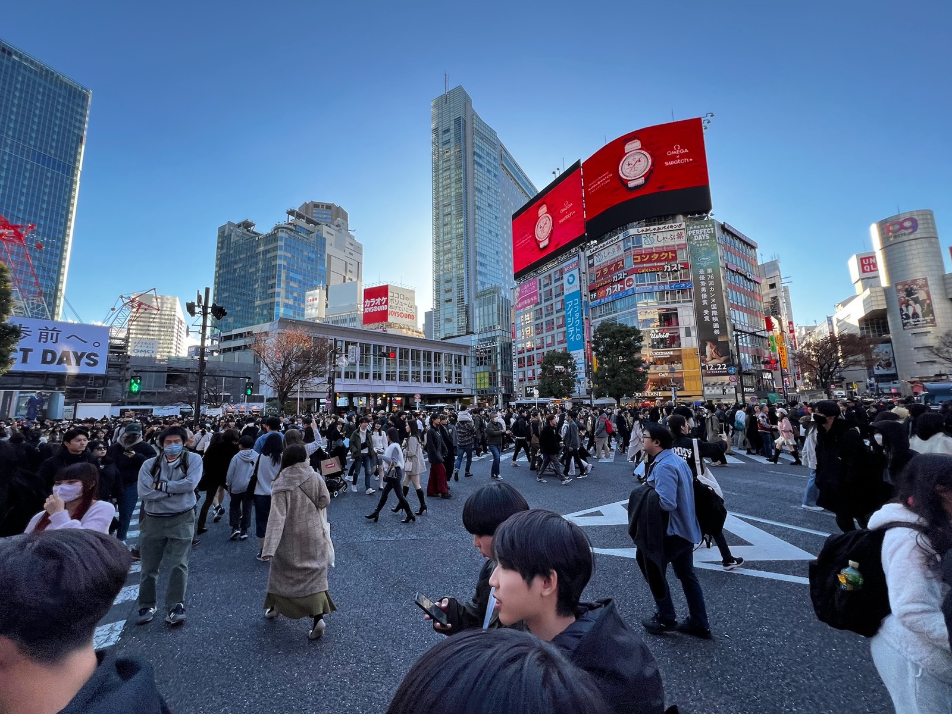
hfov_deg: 106.2
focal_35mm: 13
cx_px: 476
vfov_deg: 89.9
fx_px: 358
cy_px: 357
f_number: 1.8
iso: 64
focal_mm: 1.57
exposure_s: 1/481
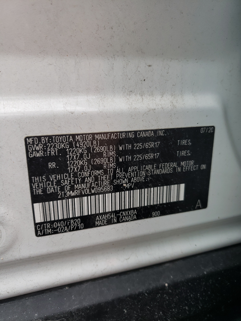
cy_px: 160
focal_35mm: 26
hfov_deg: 53.1
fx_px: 241
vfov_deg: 67.3
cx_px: 120
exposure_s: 1/120
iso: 63
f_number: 1.5
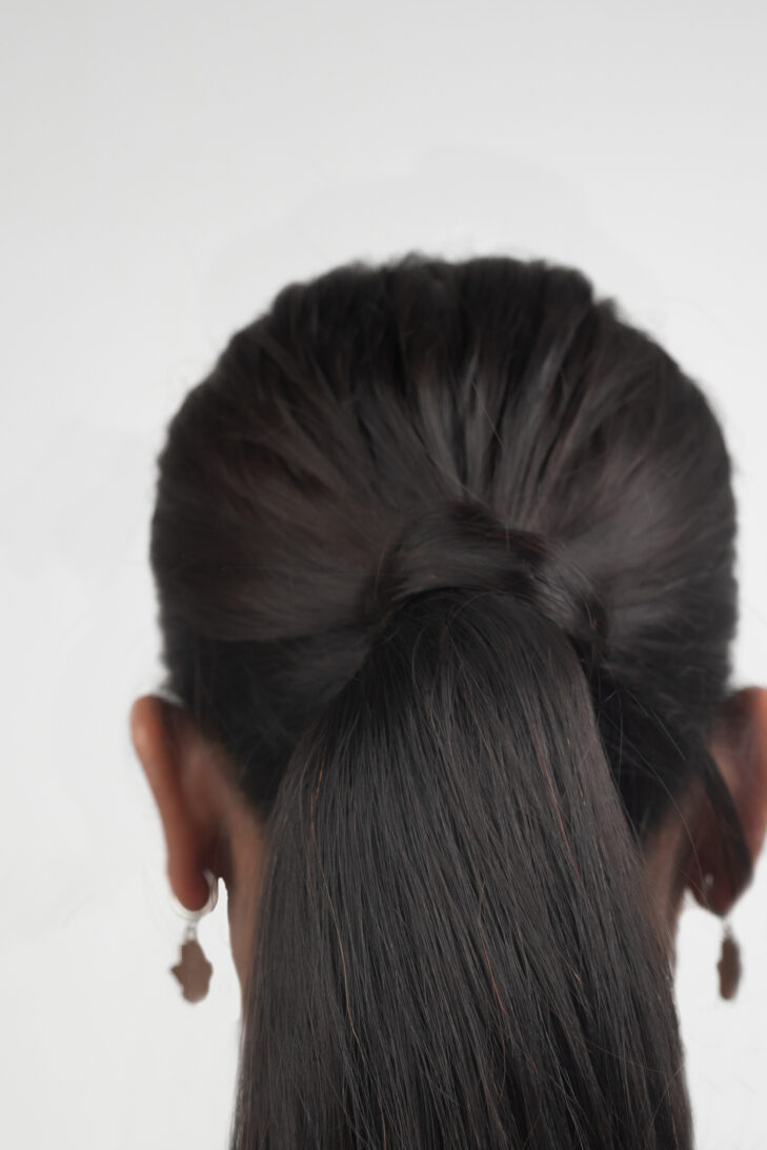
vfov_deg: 23.7
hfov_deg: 16.7
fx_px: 2620
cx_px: 410
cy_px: 1149
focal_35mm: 82
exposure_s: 1/160
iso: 200
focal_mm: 35
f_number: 3.5
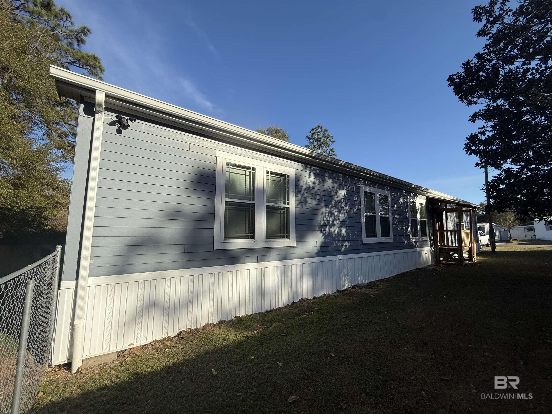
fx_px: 223
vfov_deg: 85.7
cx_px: 276
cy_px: 207
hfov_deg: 102.1
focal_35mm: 14
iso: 50
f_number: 2.2
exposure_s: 1/1745
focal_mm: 2.22
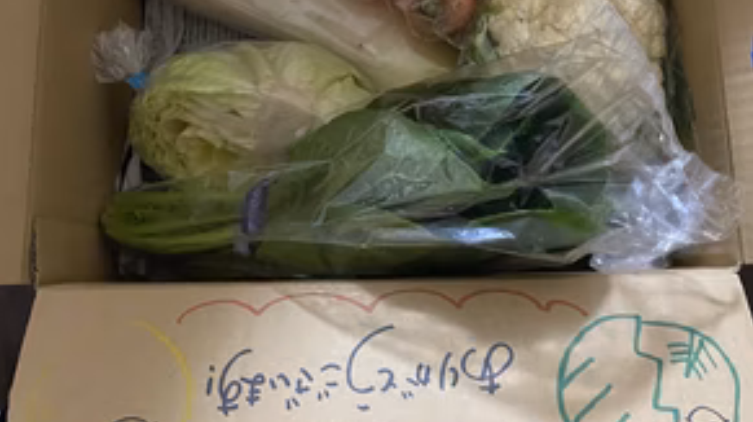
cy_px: 109
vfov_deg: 29.9
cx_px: 367
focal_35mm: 39
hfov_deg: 51.6
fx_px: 778
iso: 800
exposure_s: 1/25
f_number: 1.8
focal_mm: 4.25
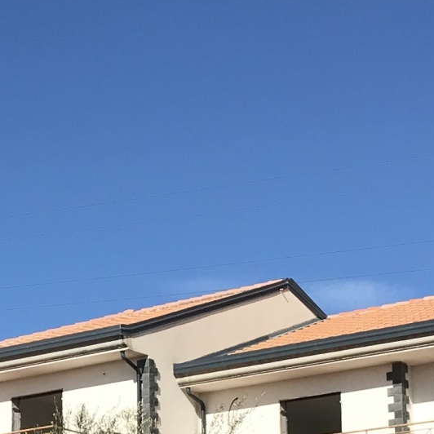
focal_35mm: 119
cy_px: 519
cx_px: 13
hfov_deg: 14.4
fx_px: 1688
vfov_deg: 14.2
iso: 20
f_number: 1.8
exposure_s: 1/3300
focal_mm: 3.99
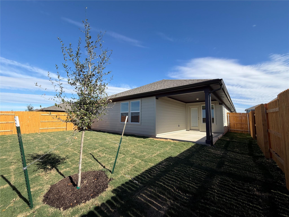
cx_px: 144
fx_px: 117
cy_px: 108
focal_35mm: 14
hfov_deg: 102.1
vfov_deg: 85.7
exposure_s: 1/770
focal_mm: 2.22
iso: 25
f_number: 2.2
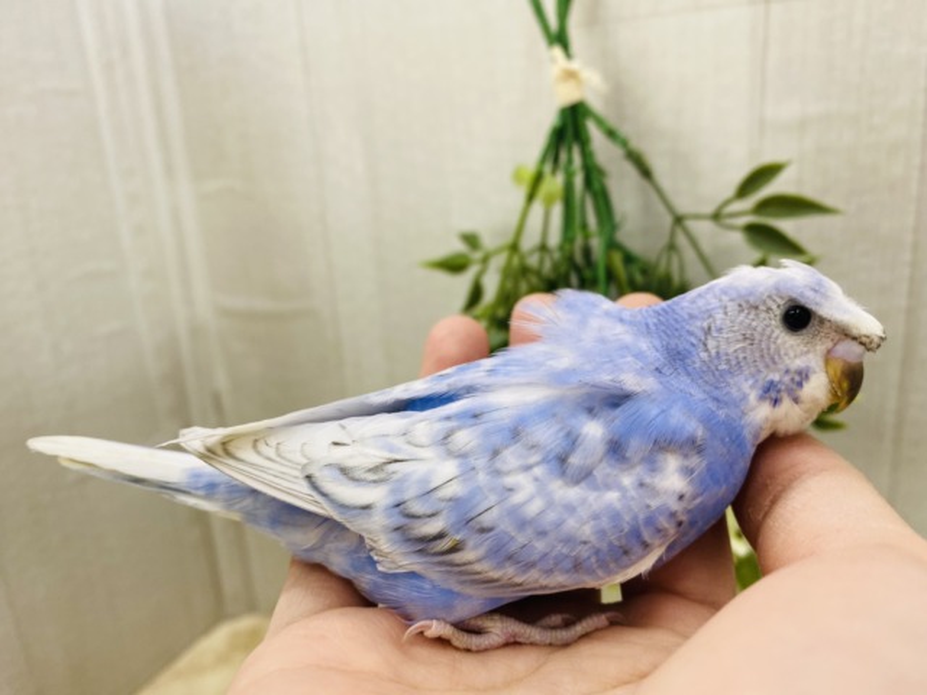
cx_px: 464
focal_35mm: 25
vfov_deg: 54.9
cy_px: 348
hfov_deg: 69.4
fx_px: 669
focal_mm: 4.25
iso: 80
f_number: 1.8
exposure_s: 1/100
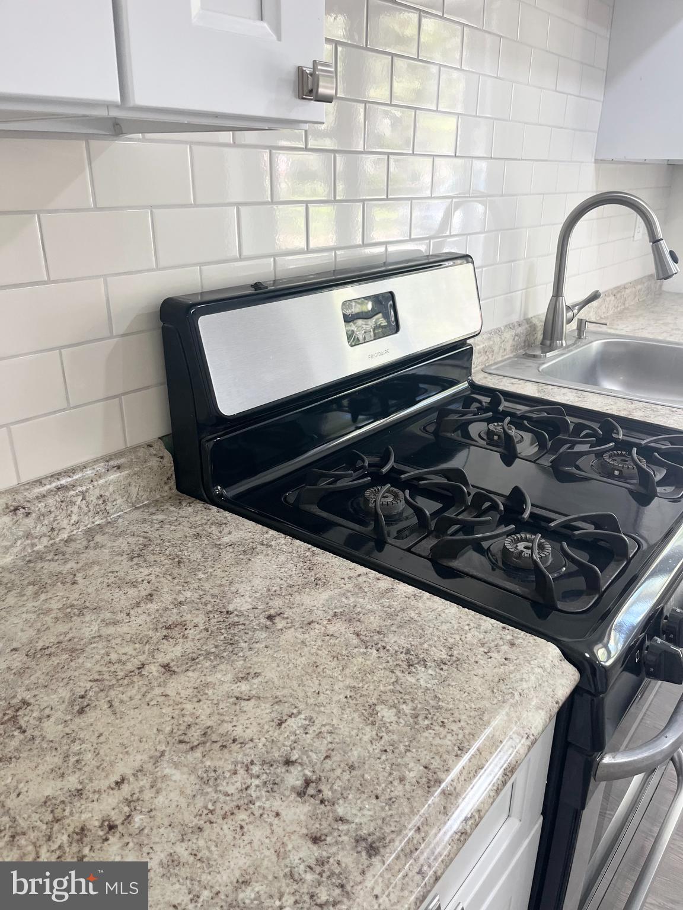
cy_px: 455
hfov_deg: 53.1
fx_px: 684
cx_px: 342
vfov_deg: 67.3
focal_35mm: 26
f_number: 1.6
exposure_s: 1/120
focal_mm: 5.1
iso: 125
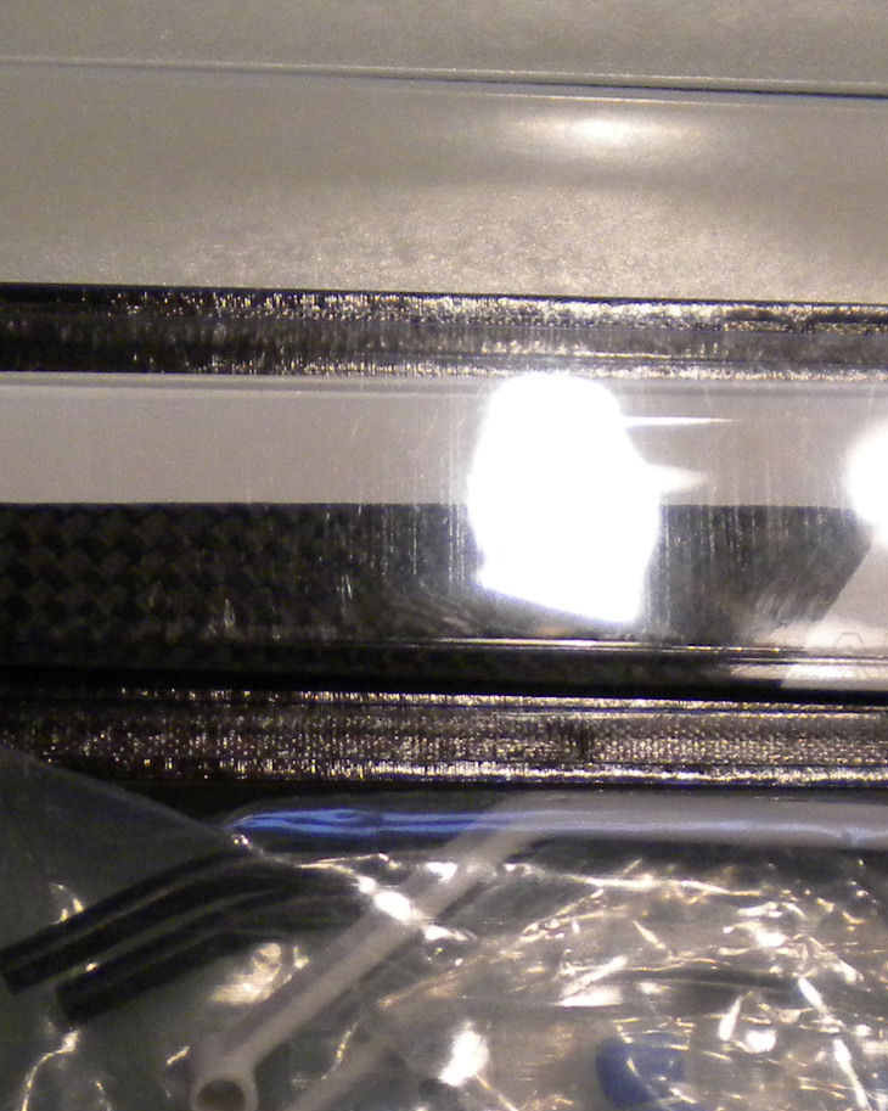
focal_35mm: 97
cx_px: 409
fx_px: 3188
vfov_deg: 19.5
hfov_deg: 15.9
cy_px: 910
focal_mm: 6.3
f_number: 3.1
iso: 362
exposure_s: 1/64
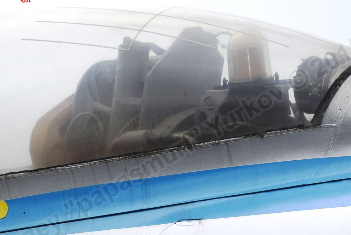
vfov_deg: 4.0
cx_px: 175
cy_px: 114
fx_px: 3357
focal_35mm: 344
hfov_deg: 6.0
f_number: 8
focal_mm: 200
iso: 100
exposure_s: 1/200
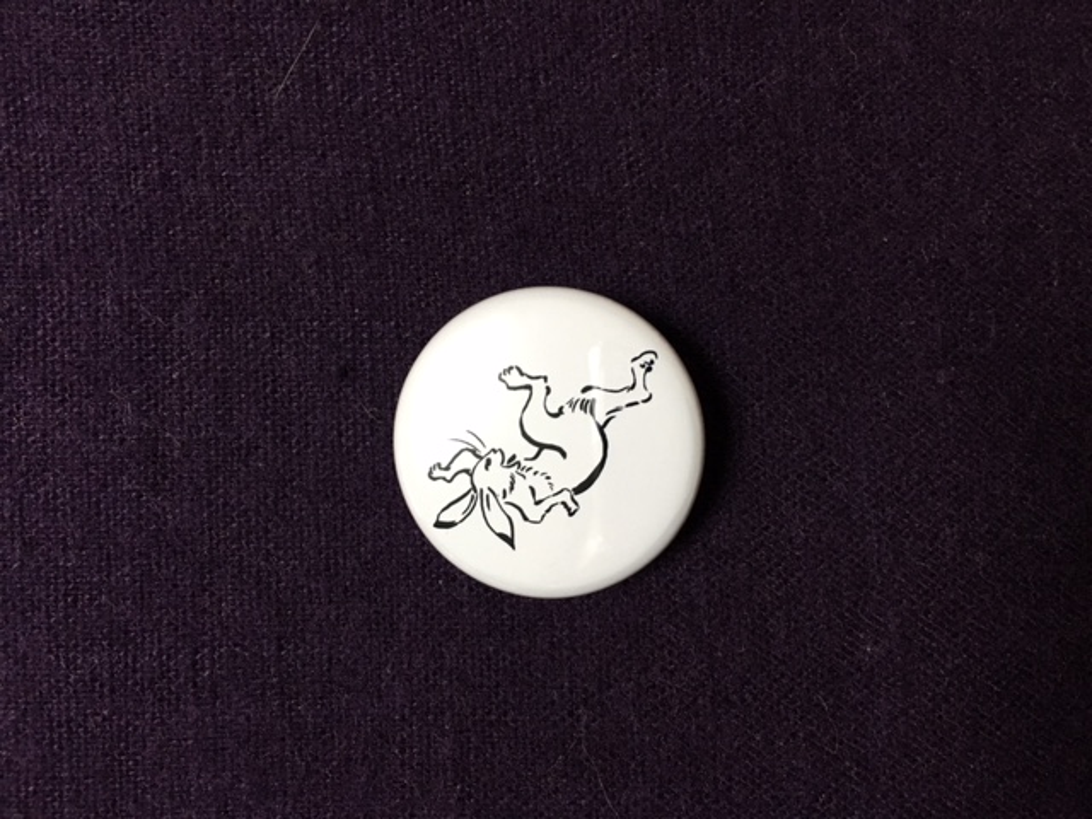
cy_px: 410
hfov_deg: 61.7
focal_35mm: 29
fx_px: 915
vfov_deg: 48.2
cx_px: 546
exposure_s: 1/30
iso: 160
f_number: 2.2
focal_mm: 4.15
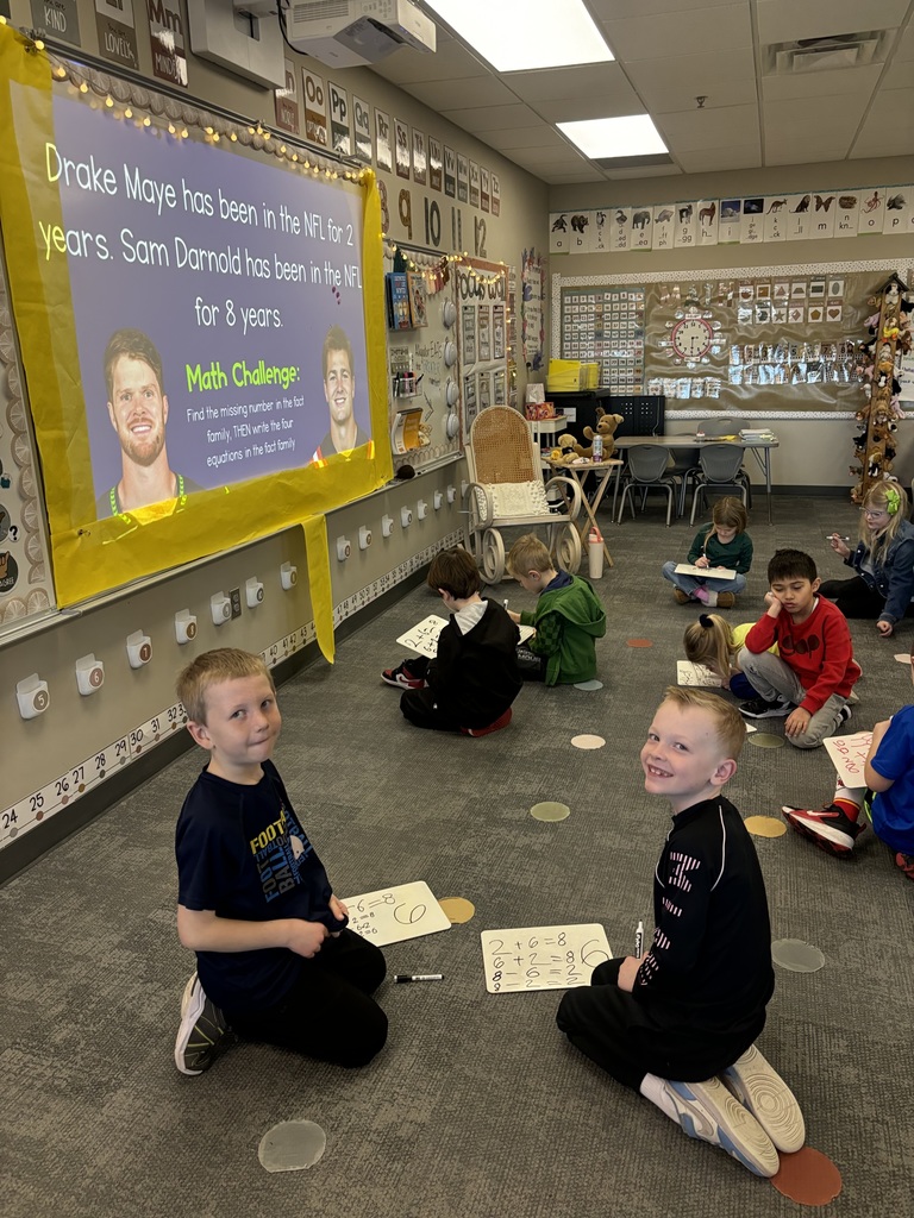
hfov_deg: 53.1
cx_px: 457
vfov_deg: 67.3
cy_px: 609
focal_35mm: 26
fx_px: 915
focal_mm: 5.96
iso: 250
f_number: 1.6
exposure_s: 1/60
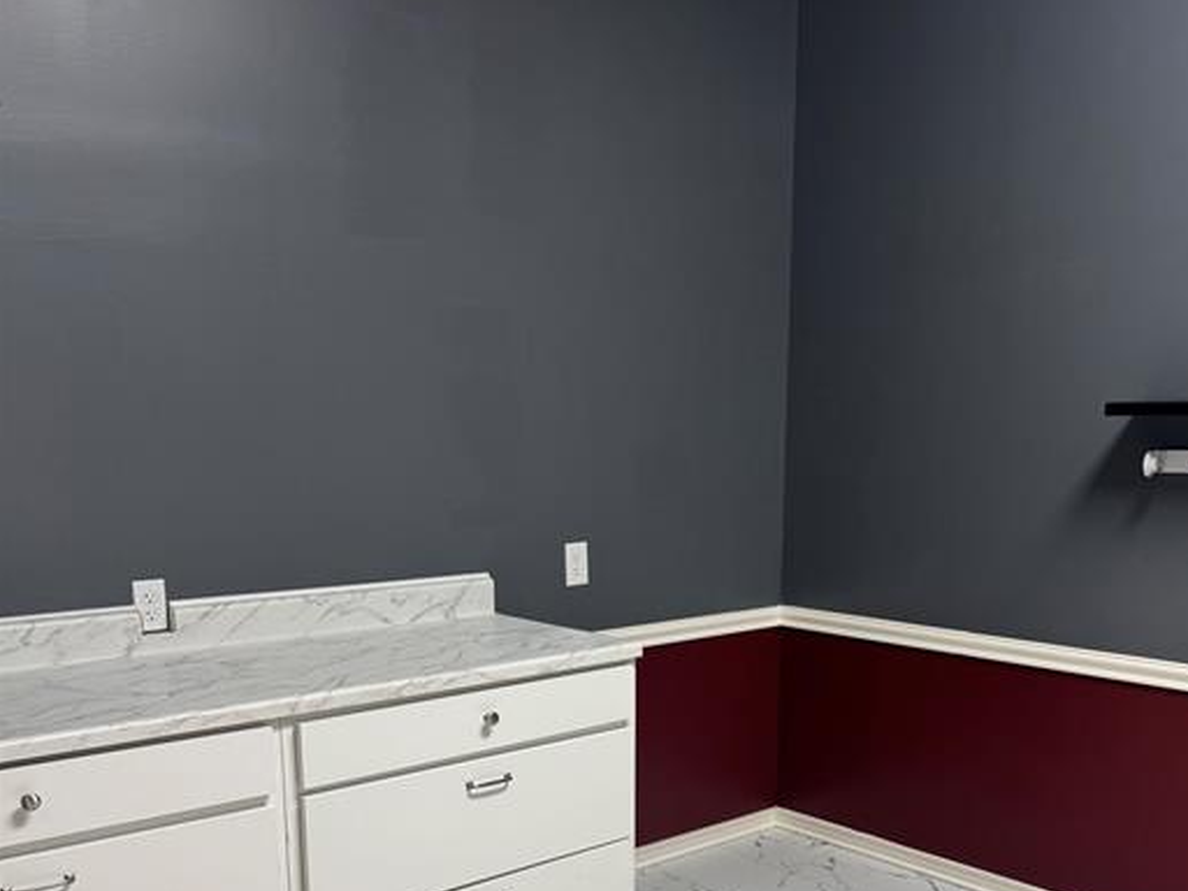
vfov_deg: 38.3
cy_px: 698
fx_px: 1235
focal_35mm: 36
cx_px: 666
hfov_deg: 51.2
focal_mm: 6.76
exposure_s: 1/60
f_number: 1.78
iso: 125
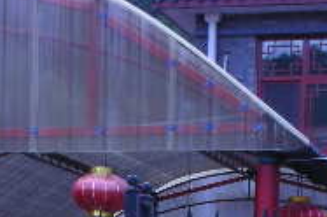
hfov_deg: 10.8
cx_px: 10
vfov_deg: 7.0
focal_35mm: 189
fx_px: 1714
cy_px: 392
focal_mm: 8.8
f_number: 3.7
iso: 50
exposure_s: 1/131
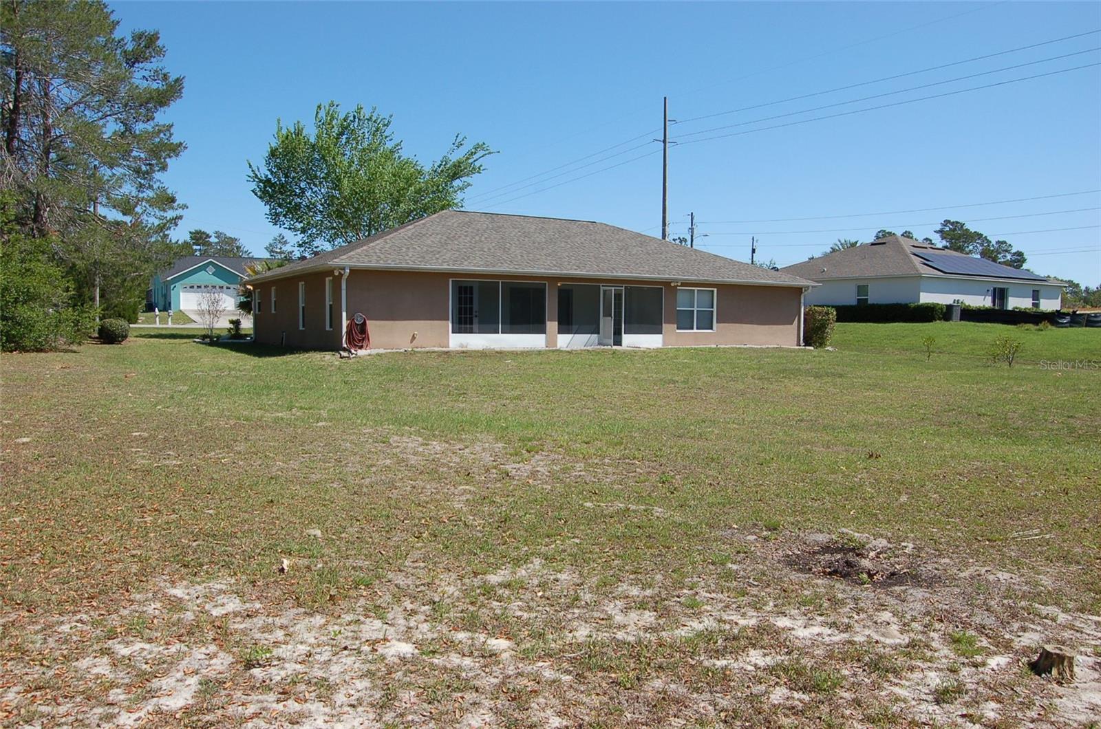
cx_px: 550
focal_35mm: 27
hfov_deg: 67.5
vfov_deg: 47.7
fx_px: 824
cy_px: 364
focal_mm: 18
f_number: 10
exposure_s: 1/400
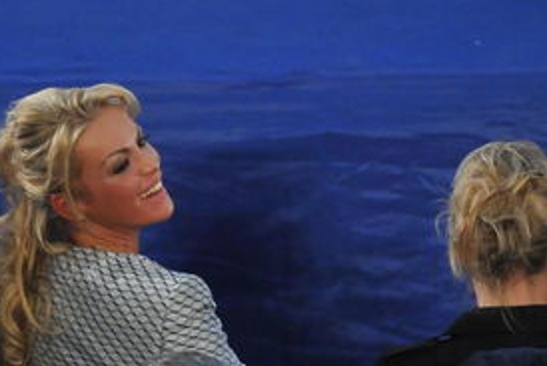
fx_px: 4986
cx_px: 136
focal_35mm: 328
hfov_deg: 6.3
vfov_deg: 4.2
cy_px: 266
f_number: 3.2
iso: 4000
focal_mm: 200
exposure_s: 1/320
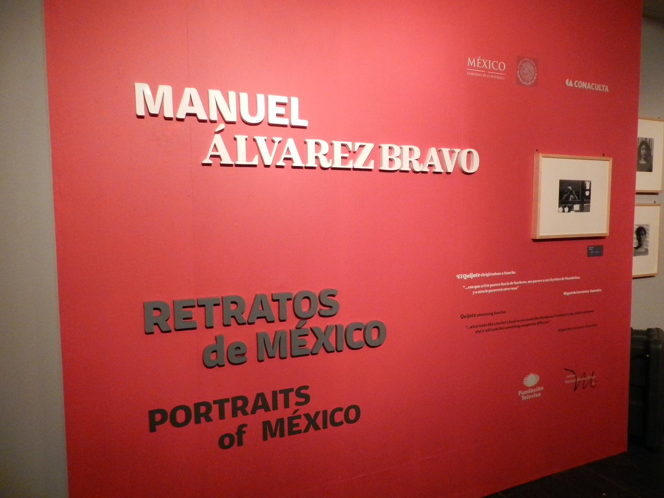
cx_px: 332
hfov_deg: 73.9
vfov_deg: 58.9
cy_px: 249
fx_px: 441
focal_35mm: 23
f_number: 3.4
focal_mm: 4
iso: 800
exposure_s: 1/30
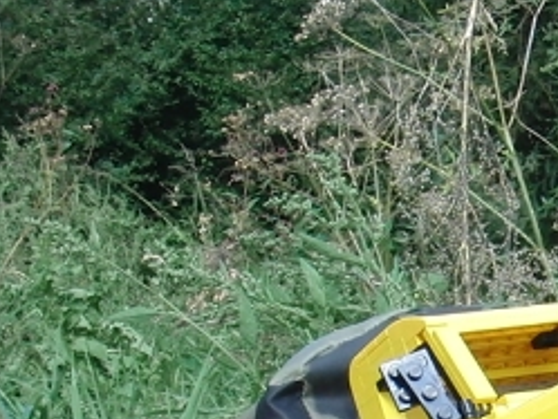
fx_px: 2516
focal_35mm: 156
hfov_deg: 12.3
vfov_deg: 9.3
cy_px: 587
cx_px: 717
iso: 100
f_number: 3.9
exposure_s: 1/200
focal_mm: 6.66
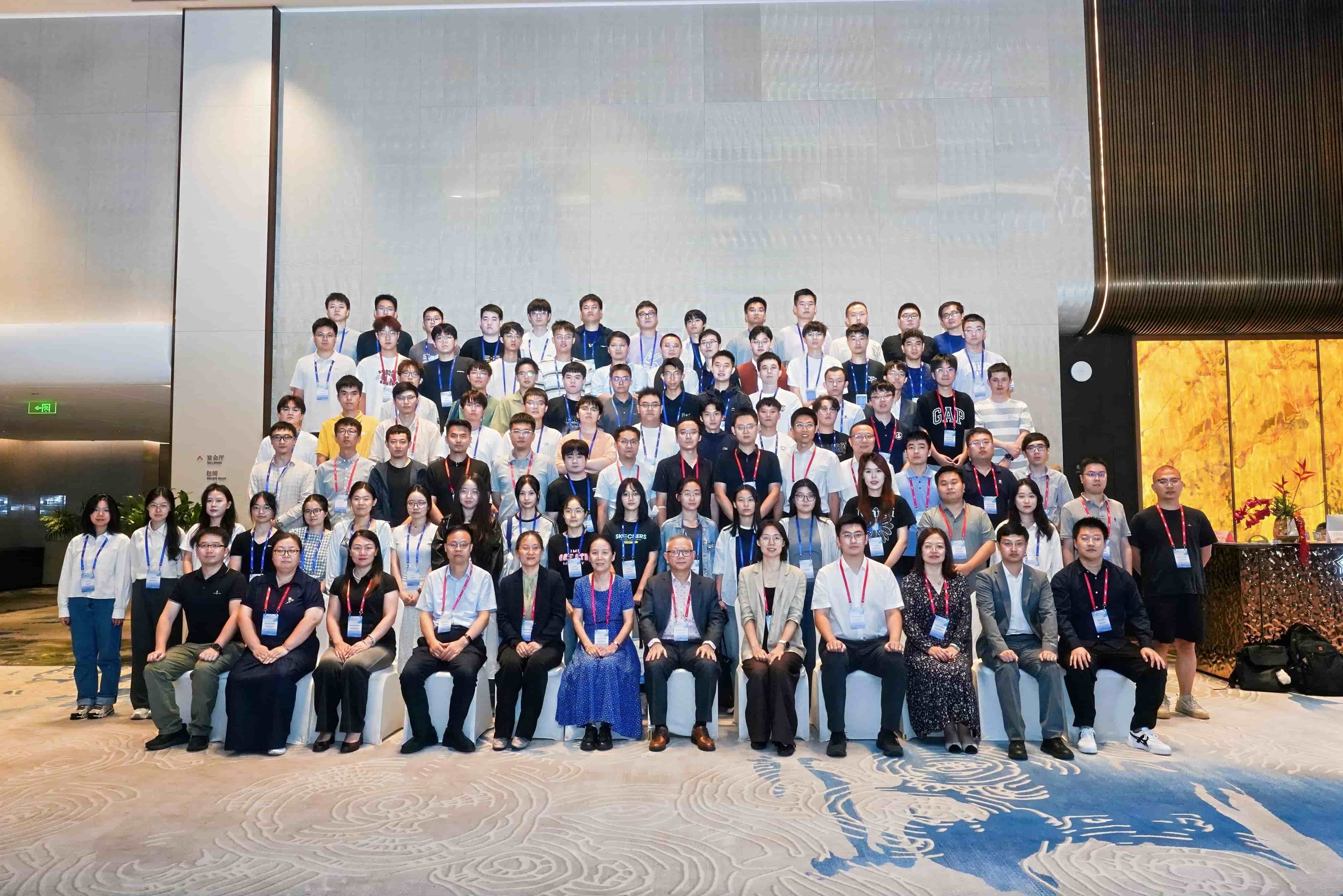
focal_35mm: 24
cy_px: 448
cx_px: 672
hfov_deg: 73.7
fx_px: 895
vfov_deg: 53.2
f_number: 5
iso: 1250
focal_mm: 16
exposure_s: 1/200
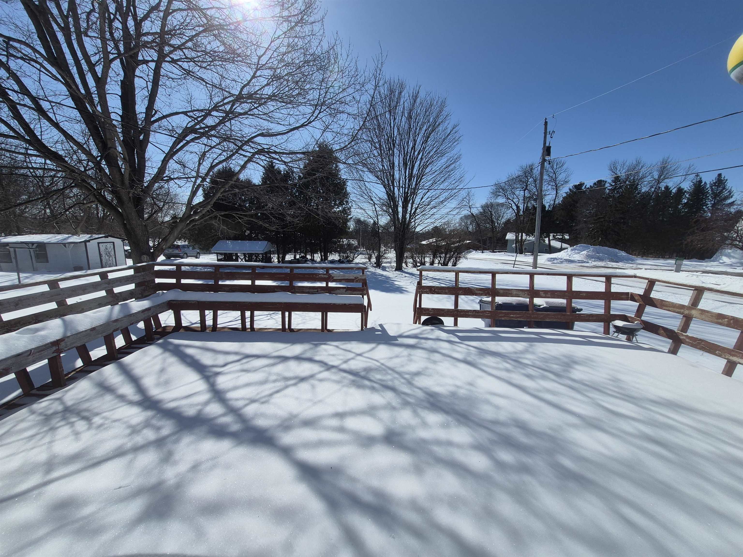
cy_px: 278
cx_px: 372
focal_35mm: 13
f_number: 2.2
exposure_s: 1/5152
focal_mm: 1.74
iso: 40
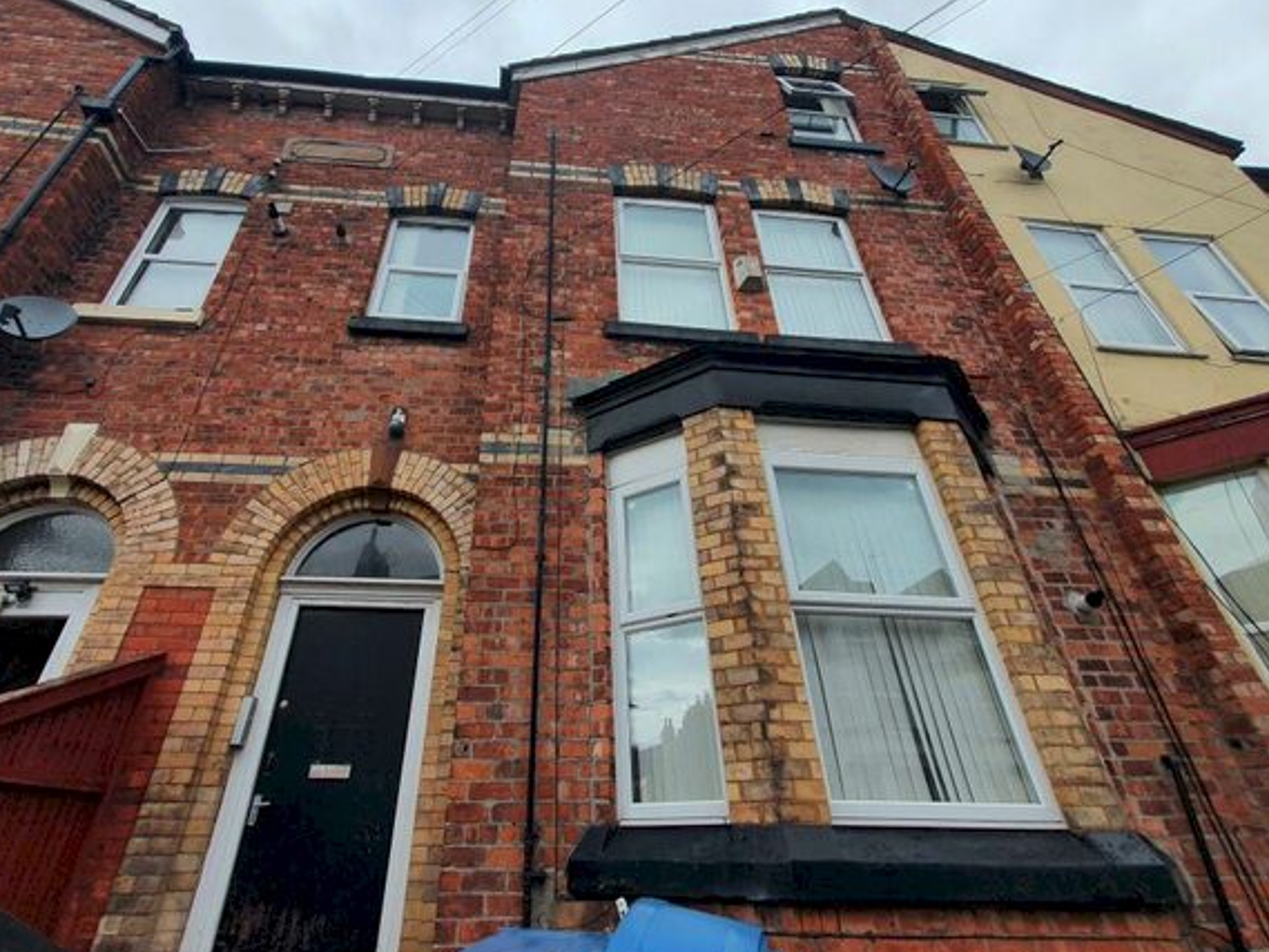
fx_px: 587
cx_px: 578
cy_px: 427
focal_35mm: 16
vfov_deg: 77.9
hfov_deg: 94.2
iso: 50
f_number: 2.2
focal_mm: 1.8
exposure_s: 1/716
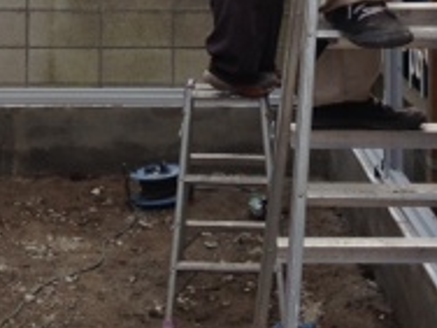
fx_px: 1502
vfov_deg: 11.7
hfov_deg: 16.5
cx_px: 163
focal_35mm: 119
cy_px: -209
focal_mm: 4.28
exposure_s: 1/699
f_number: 2.4
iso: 64
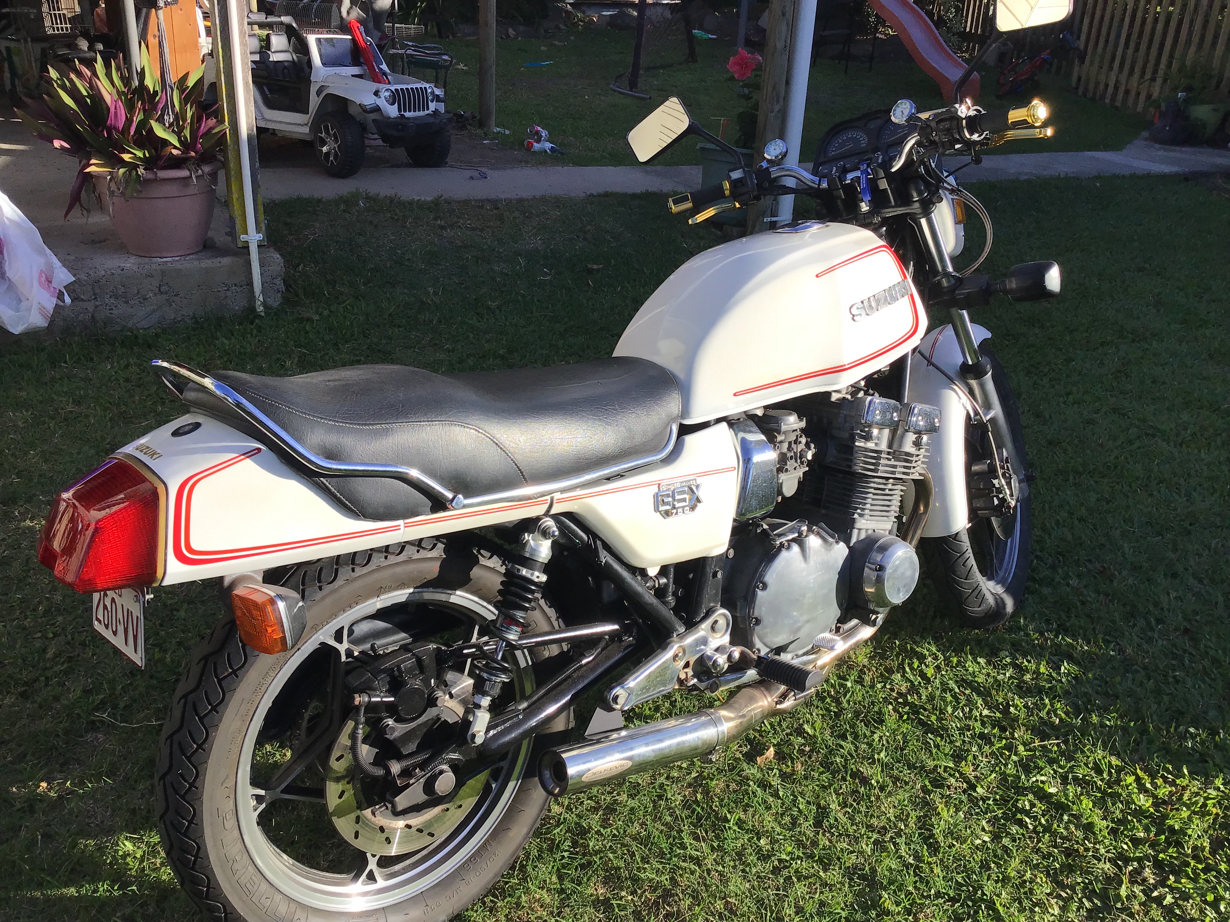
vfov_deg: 45.4
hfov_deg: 58.4
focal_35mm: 31
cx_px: 615
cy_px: 461
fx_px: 1102
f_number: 2.4
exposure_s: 1/799
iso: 25
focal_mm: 3.3
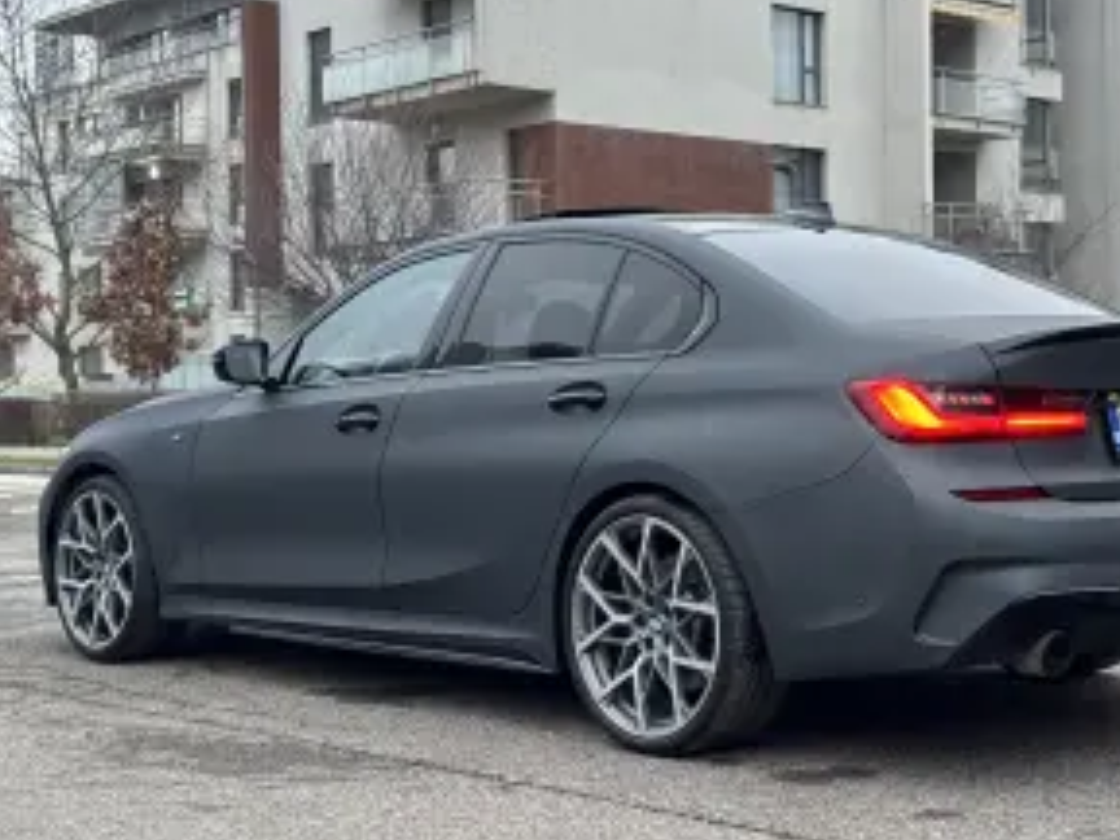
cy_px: 354
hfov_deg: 32.0
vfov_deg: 24.4
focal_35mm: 60
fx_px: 1941
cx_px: 696
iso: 200
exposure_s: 1/60
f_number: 1.78
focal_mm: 6.76
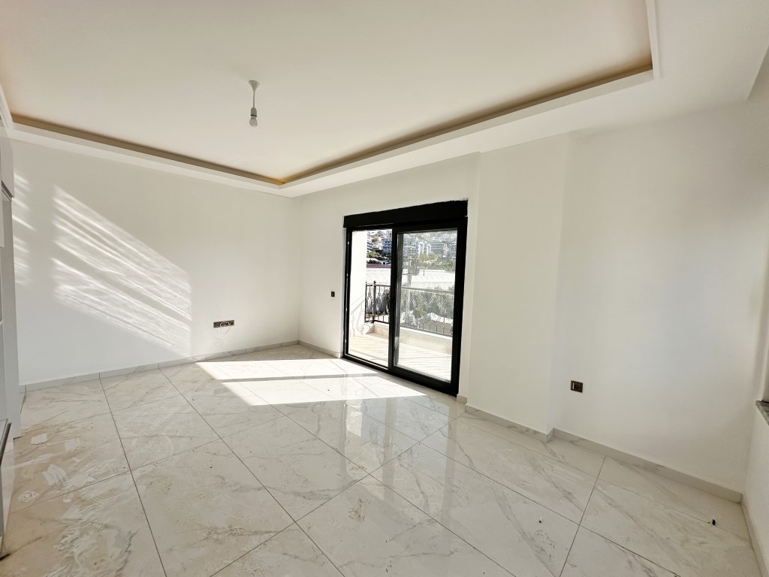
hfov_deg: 102.1
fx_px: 311
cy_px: 288
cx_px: 384
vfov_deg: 85.7
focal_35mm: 14
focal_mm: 2.22
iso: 50
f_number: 2.2
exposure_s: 1/1595
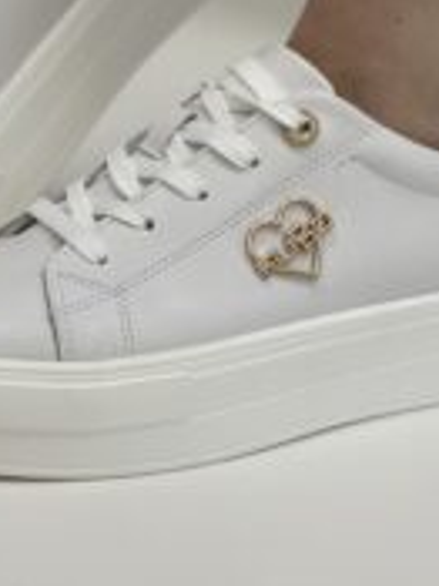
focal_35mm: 110
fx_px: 1862
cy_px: -40
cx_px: 191
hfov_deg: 13.4
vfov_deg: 17.4
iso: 80
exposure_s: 1/100
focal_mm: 6.86
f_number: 1.78
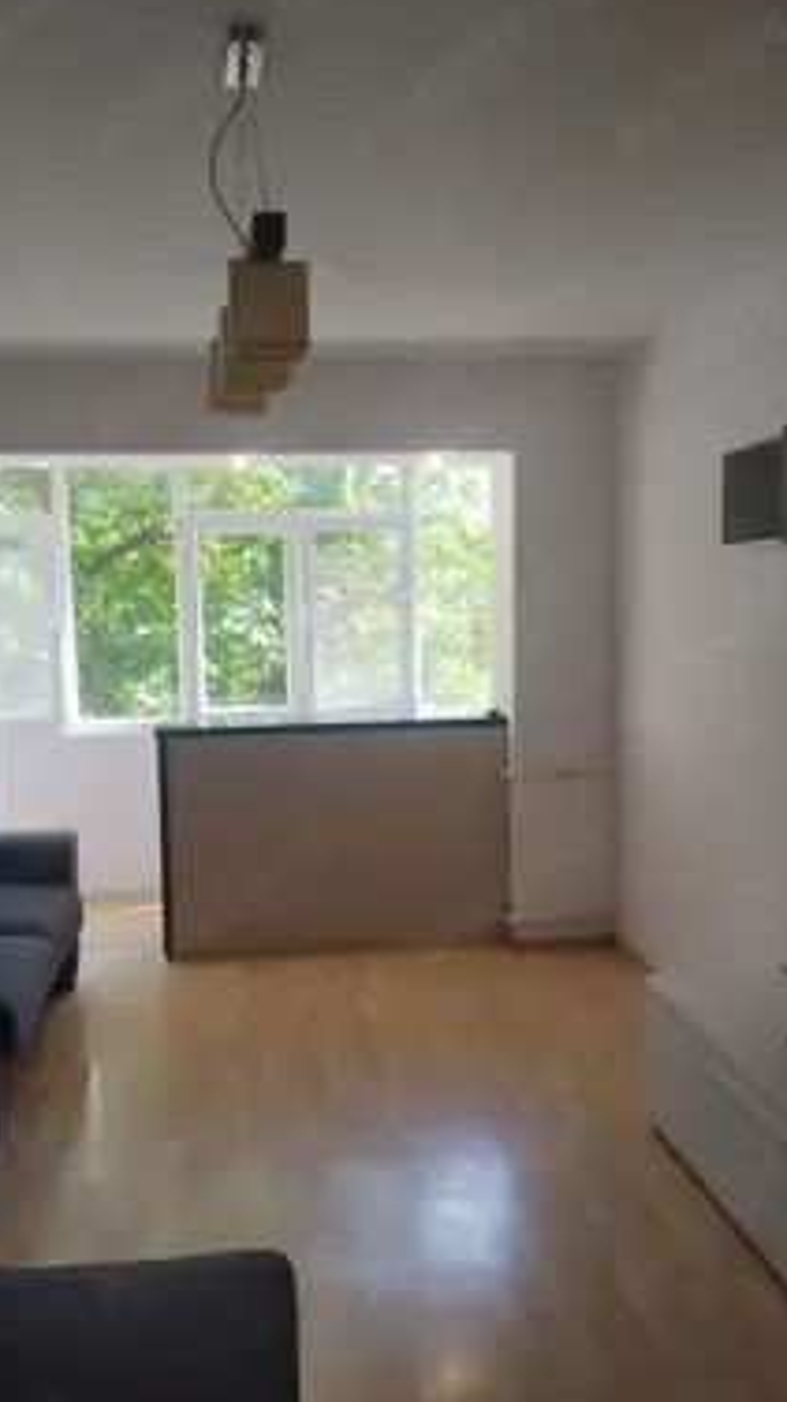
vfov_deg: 66.1
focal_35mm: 29
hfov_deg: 40.0
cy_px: 694
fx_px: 1078
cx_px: 339
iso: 60
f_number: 1.89
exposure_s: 1/50
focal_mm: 5.95
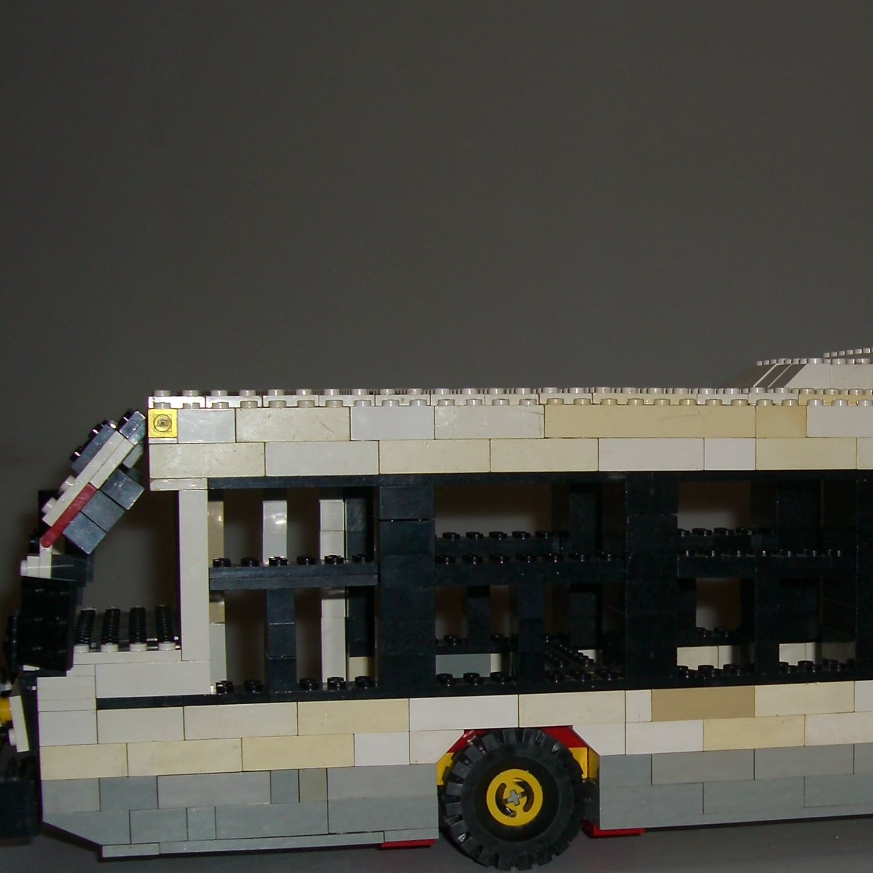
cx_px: 815
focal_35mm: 72
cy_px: 583
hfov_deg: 23.3
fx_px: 2054
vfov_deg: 23.9
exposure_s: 1/60
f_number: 2.8
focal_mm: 7.9
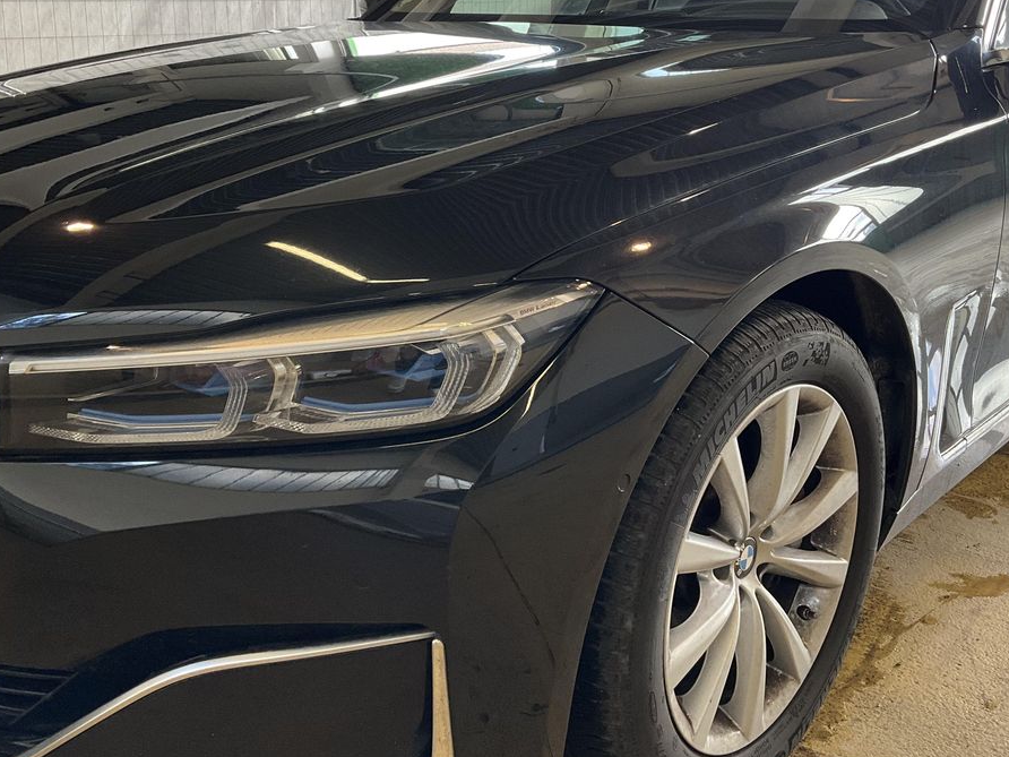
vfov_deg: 36.5
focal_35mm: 39
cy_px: 264
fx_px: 1137
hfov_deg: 47.9
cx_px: 521
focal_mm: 3
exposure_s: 1/50
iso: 50
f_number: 1.8
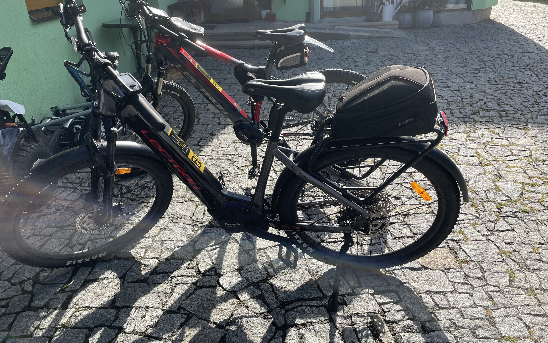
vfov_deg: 44.5
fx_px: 418
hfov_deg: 66.5
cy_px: 185
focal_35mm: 28
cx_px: 274
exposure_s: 1/1770
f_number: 1.6
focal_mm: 4.2
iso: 32
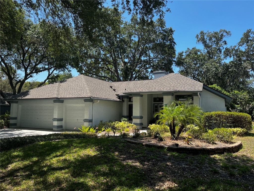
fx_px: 191
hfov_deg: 67.3
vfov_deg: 53.1
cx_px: 127
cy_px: 96
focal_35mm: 26
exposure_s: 1/1252
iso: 50
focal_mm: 5.1
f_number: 1.6
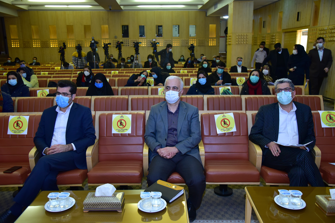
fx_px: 289
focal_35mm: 31
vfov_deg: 42.4
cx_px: 168
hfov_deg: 60.3
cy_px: 112
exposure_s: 1/50
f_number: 5
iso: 2500
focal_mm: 31
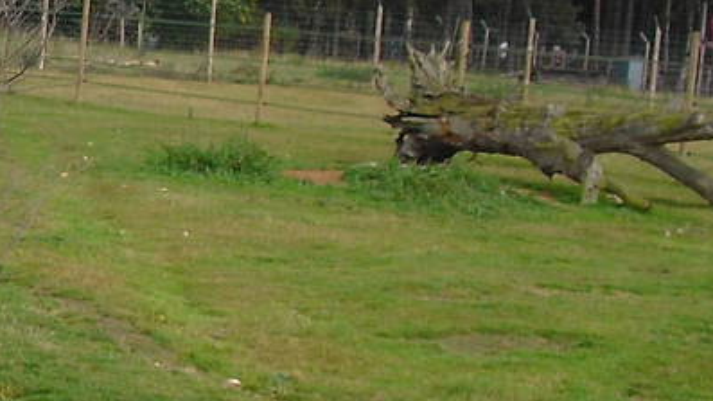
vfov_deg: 7.7
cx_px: -506
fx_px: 2986
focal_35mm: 158
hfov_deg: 12.6
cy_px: 300
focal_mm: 6.3
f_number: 7.8
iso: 100
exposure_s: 1/160
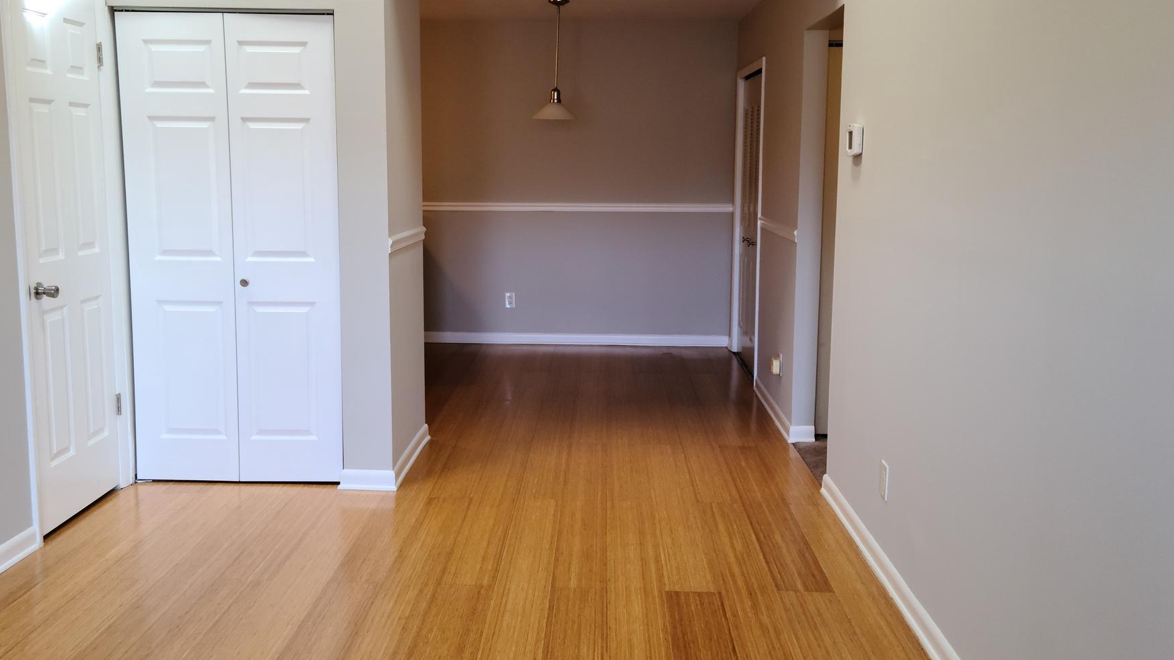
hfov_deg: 55.3
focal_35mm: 36
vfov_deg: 32.8
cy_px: 291
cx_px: 582
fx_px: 1121
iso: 160
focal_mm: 5.9
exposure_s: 1/39
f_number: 2
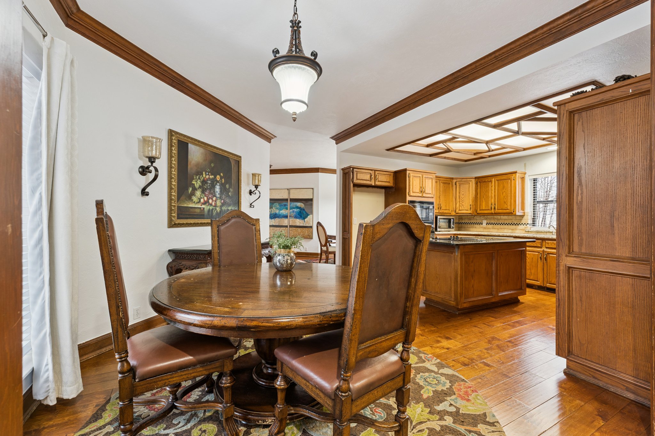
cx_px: 328
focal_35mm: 15
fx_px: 278
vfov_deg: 76.2
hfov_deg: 99.3
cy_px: 218
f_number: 10
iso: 200
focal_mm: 15.3
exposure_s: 1/3.33
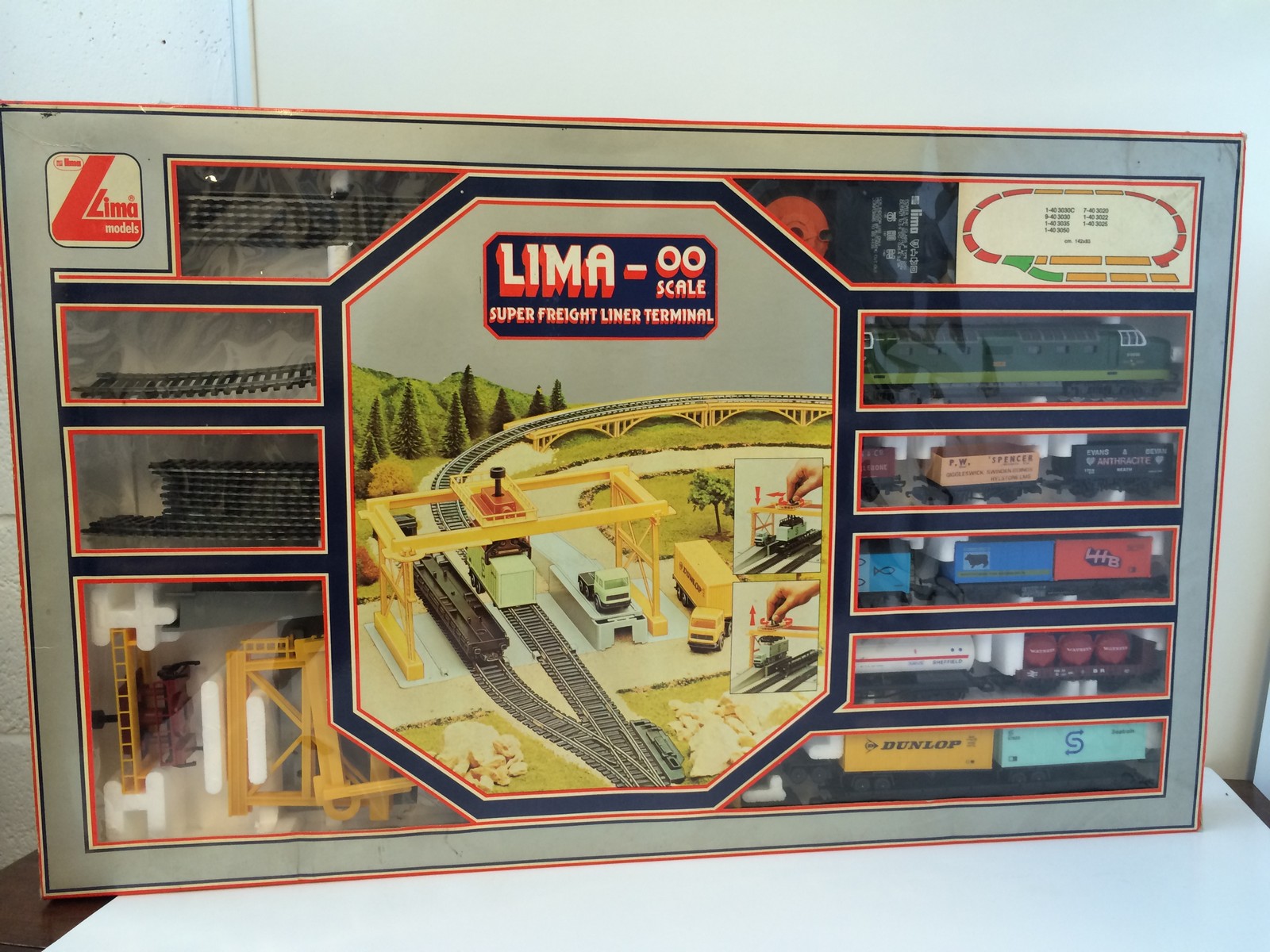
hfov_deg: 60.0
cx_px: 635
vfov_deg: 46.8
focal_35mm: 30
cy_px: 476
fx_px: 1101
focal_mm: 4.12
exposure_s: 1/33
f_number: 2.2
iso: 50
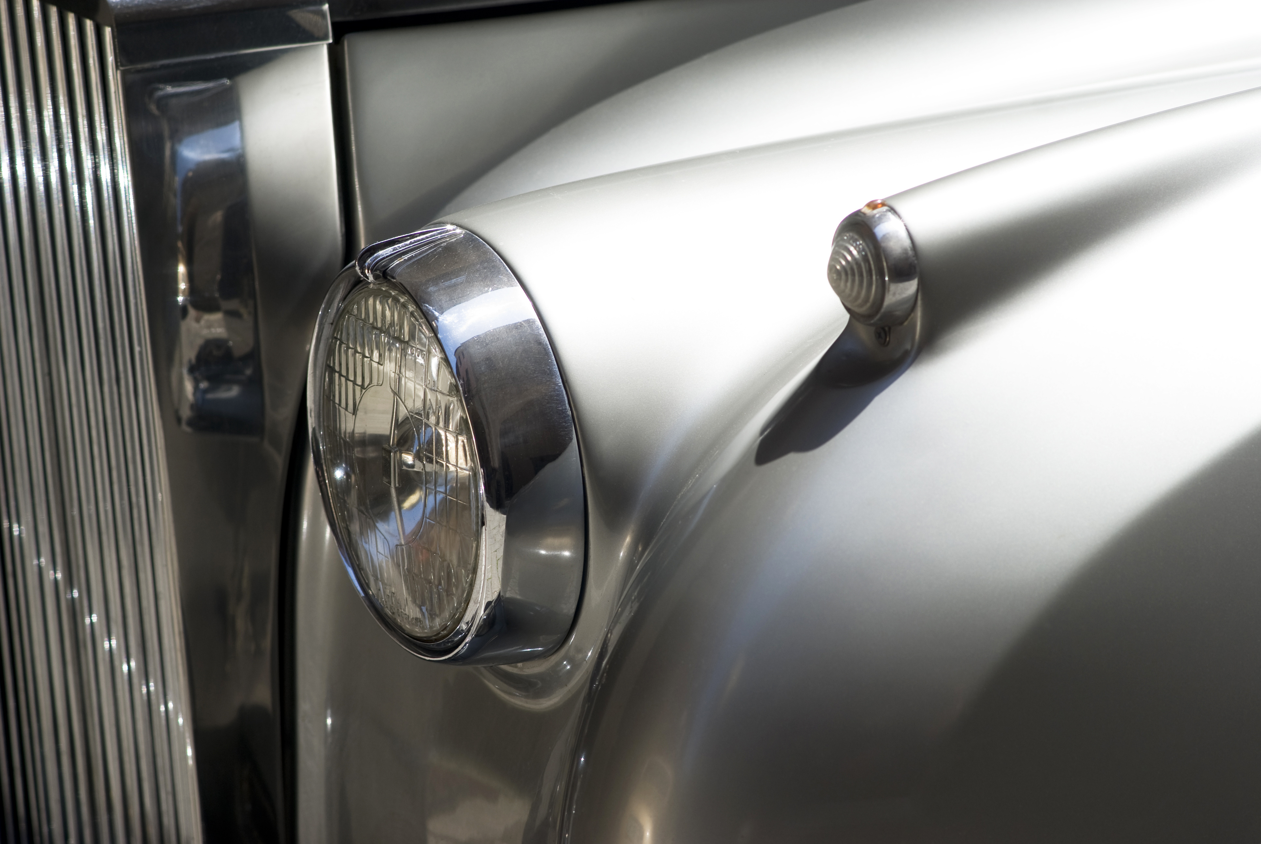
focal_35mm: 105
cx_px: 630
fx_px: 3682
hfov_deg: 19.4
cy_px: 422
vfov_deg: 13.1
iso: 100
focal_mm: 70
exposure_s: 1/250
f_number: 5.6
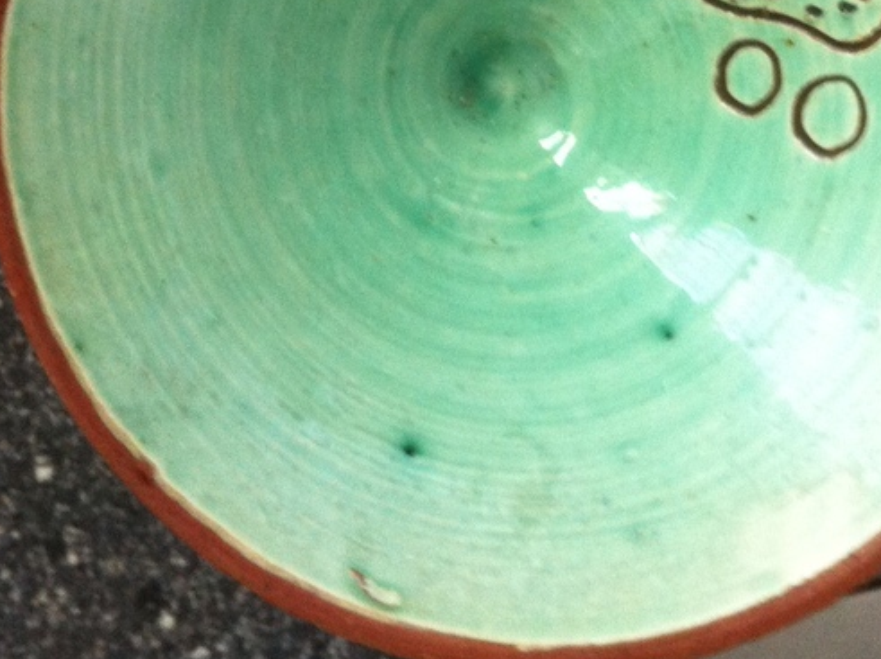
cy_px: 58
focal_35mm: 73
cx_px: 545
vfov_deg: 19.7
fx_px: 1856
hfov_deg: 26.6
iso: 160
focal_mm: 3.85
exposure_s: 1/15
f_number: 2.8
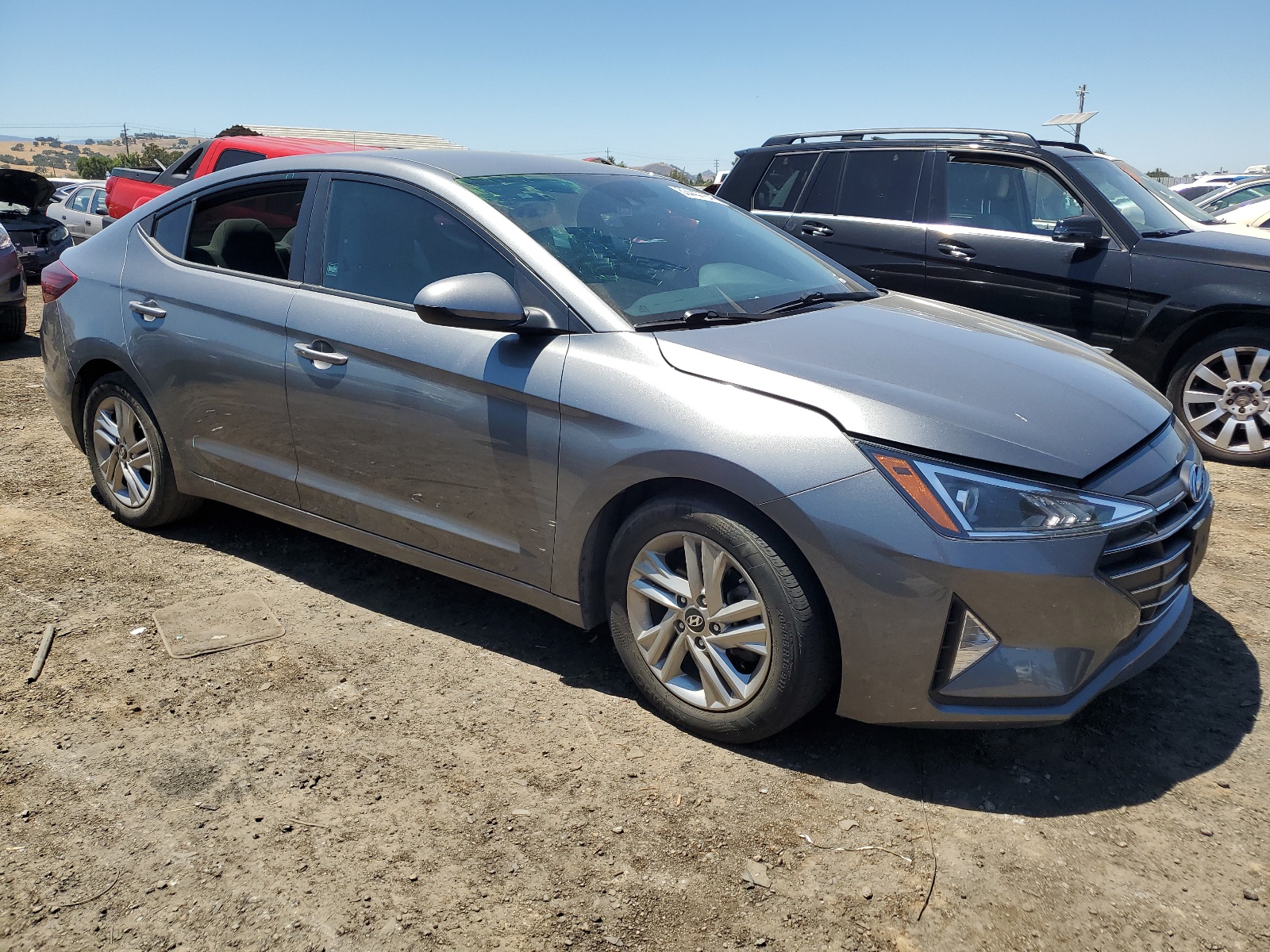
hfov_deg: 67.3
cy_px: 476
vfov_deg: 53.1
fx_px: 954
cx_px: 635
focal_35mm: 26
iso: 50
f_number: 1.5
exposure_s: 1/3333
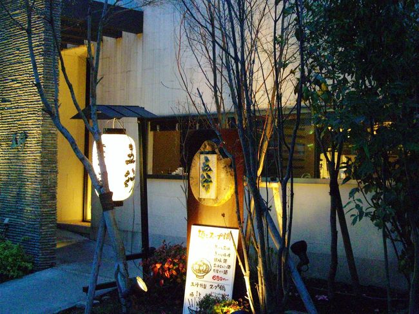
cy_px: 157
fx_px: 665
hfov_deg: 34.9
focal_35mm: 55
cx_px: 210
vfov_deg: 26.5
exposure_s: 1/50
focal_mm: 11.5
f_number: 3.4
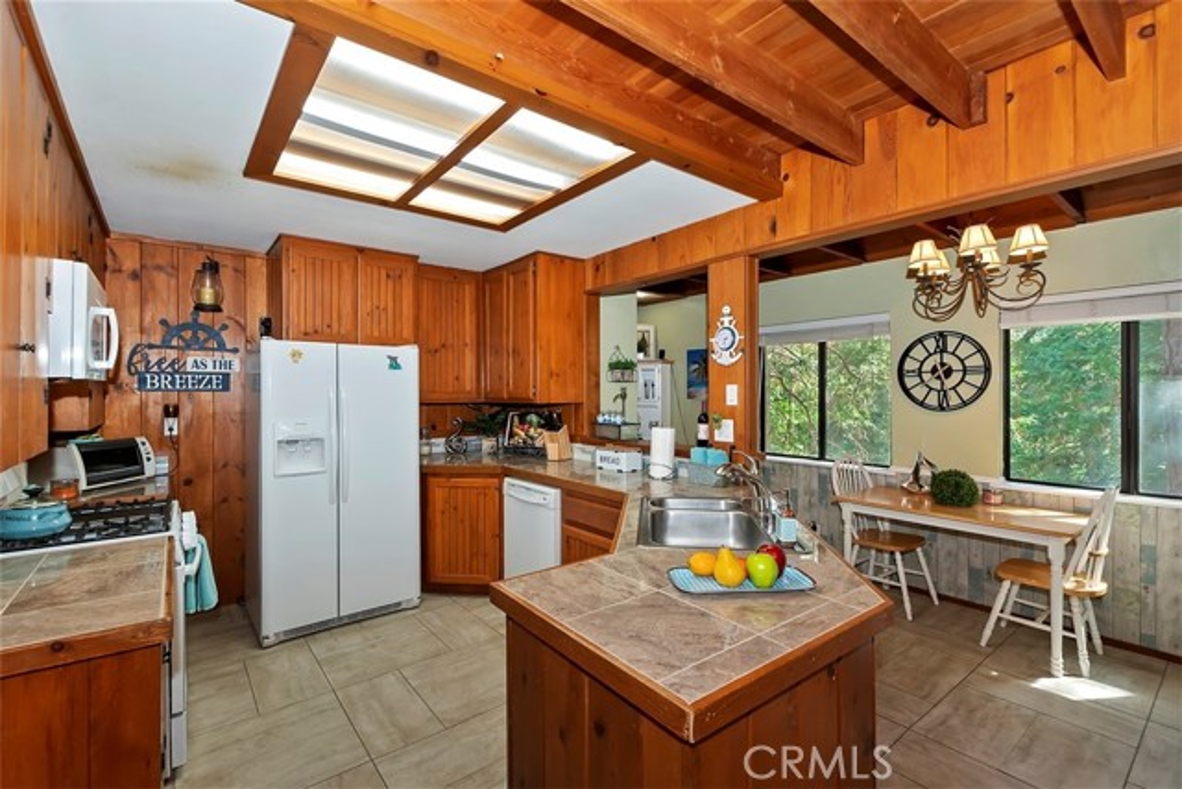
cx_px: 591
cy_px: 394
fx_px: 493
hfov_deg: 100.4
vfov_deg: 77.4
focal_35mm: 15
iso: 400
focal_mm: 10
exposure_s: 1/30
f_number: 8
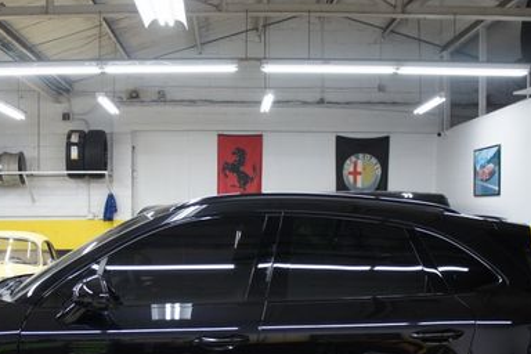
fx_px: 664
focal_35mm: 45
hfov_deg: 43.3
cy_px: 271
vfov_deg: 29.3
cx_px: 205
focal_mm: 18
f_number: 3.5
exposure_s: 1/30
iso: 400
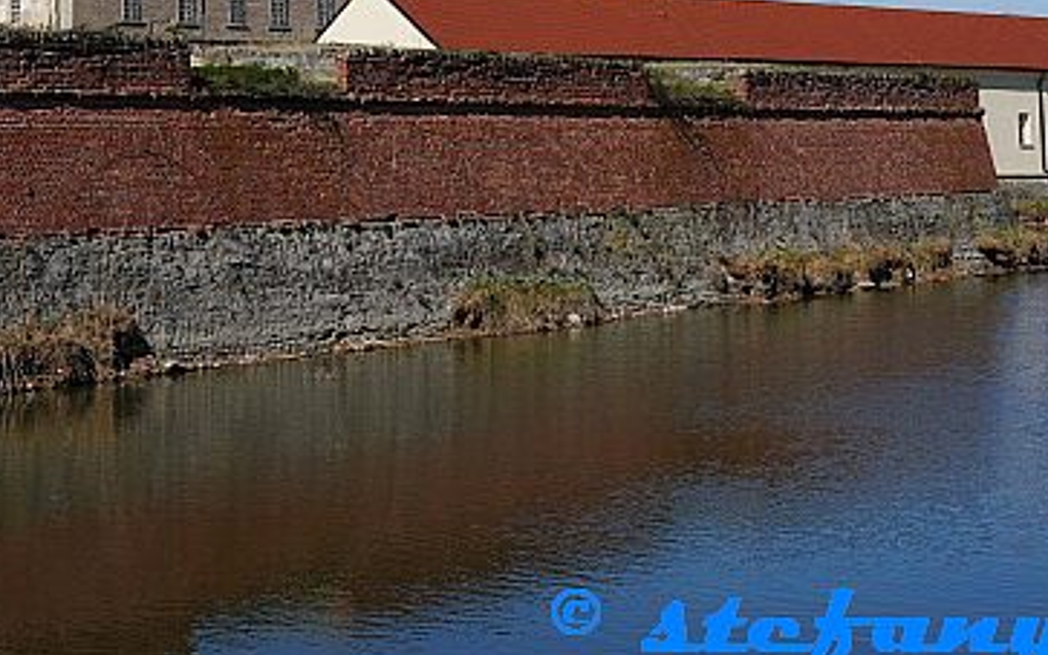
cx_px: 303
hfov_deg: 28.3
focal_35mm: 72
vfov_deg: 17.4
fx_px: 2057
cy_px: -88
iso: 100
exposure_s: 1/400
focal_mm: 32
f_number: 6.3
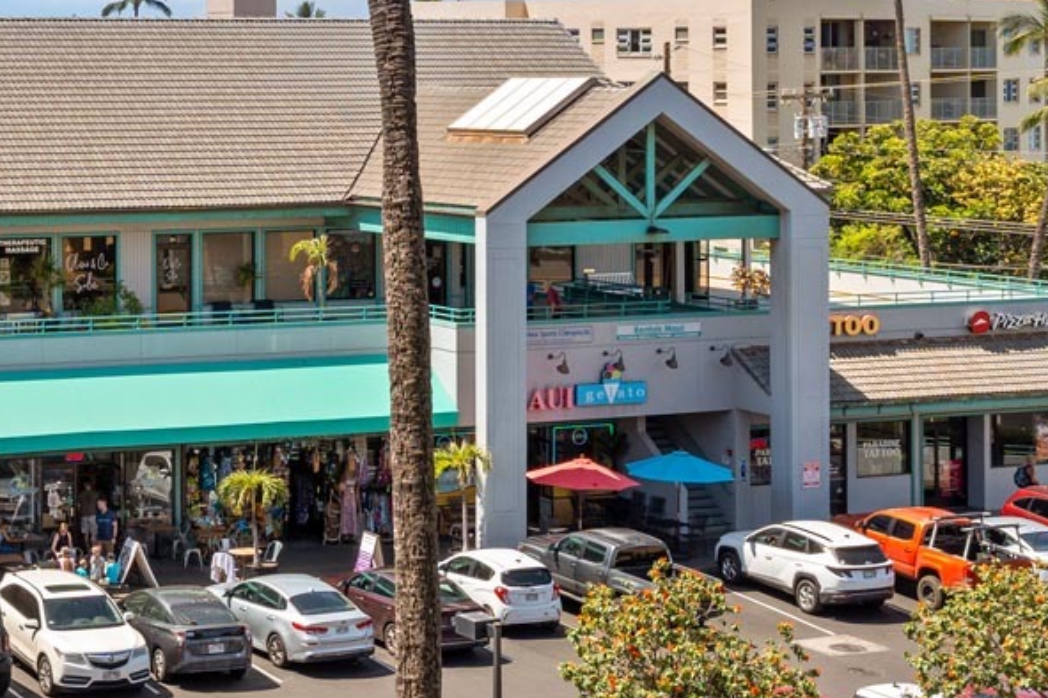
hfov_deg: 21.7
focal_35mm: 91
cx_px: 39
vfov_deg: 15.0
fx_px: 2649
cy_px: 327
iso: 100
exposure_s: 1/320
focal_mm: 28
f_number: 8
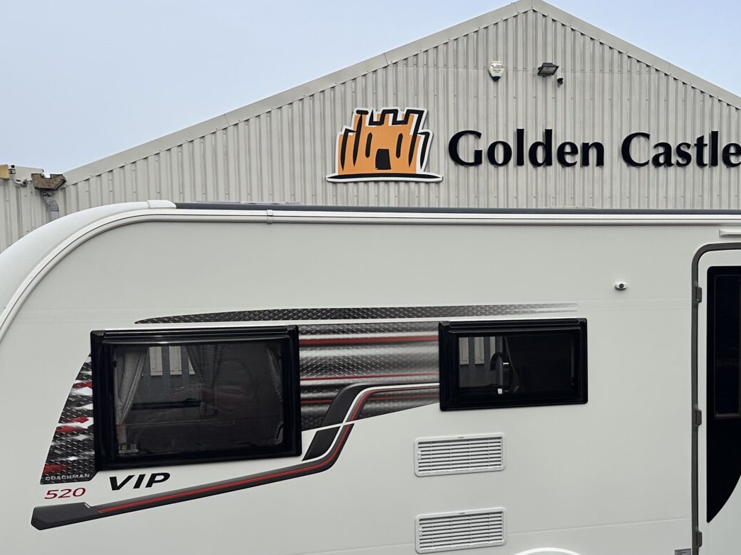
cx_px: 388
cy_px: 366
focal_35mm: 47
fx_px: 1006
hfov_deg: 40.4
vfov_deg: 30.7
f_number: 1.78
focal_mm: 6.86
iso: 80
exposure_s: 1/3247
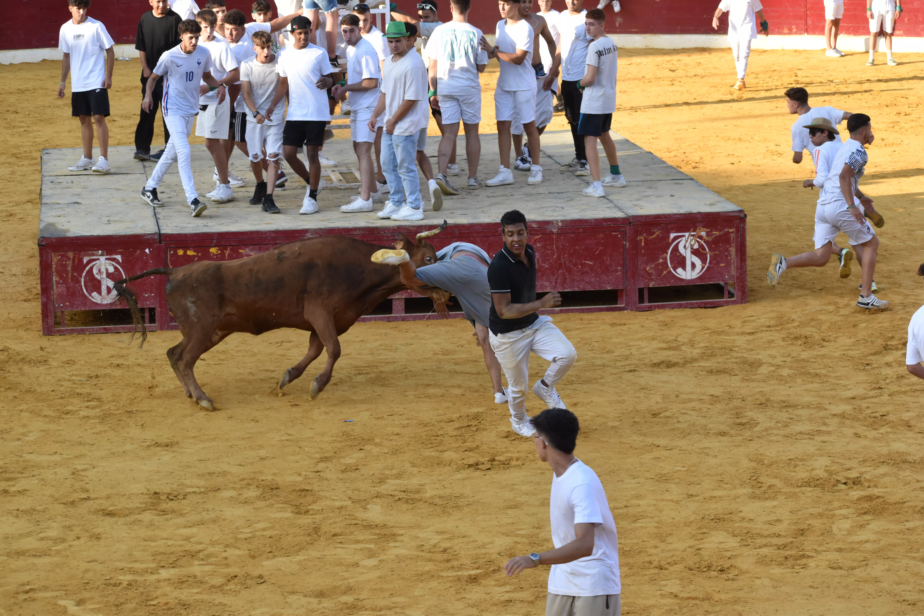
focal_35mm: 105
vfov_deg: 13.0
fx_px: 2695
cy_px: 308
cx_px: 462
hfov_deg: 19.5
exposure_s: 1/800
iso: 800
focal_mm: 70
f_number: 7.1
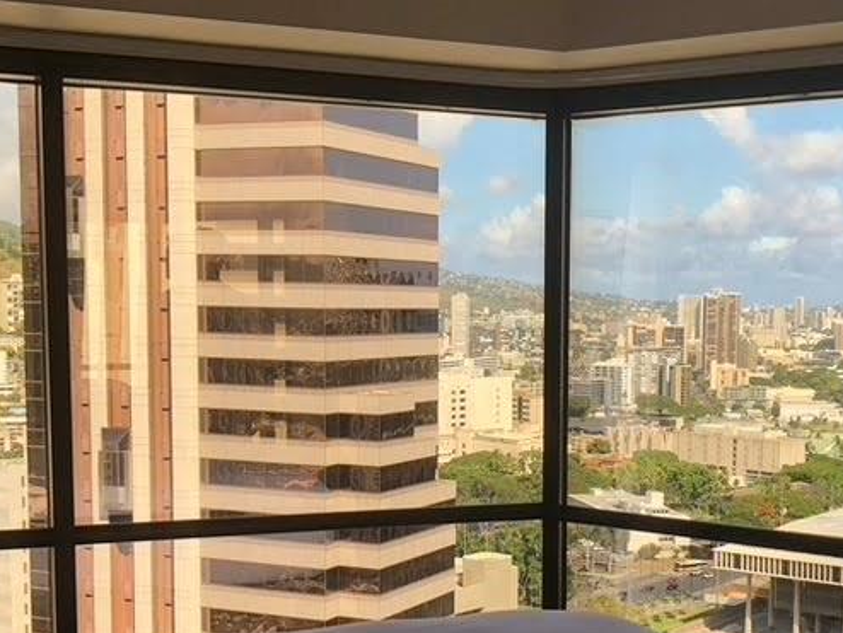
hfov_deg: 32.9
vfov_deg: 25.0
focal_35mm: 58
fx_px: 1413
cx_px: 558
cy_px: 462
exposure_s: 1/120
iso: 32
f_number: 1.8
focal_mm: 3.99
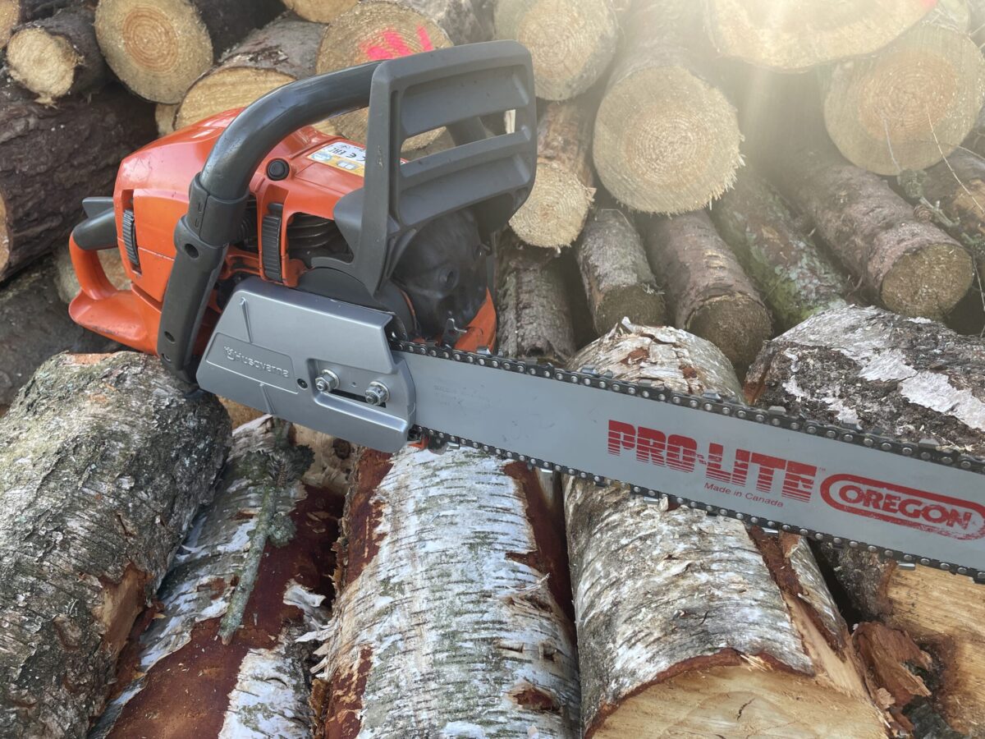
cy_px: 370
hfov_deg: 67.3
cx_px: 492
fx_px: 740
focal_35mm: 26
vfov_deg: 53.1
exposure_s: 1/121
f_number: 1.6
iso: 32
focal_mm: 4.2
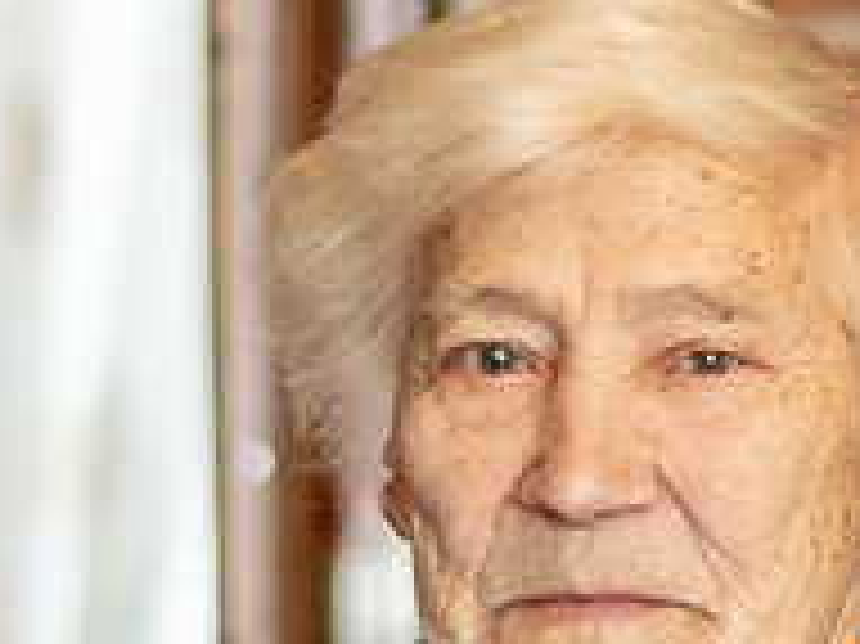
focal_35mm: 386
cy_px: 272
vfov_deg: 3.8
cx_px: 846
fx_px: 9584
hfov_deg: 5.1
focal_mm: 50
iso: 1250
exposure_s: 1/200
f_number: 1.8
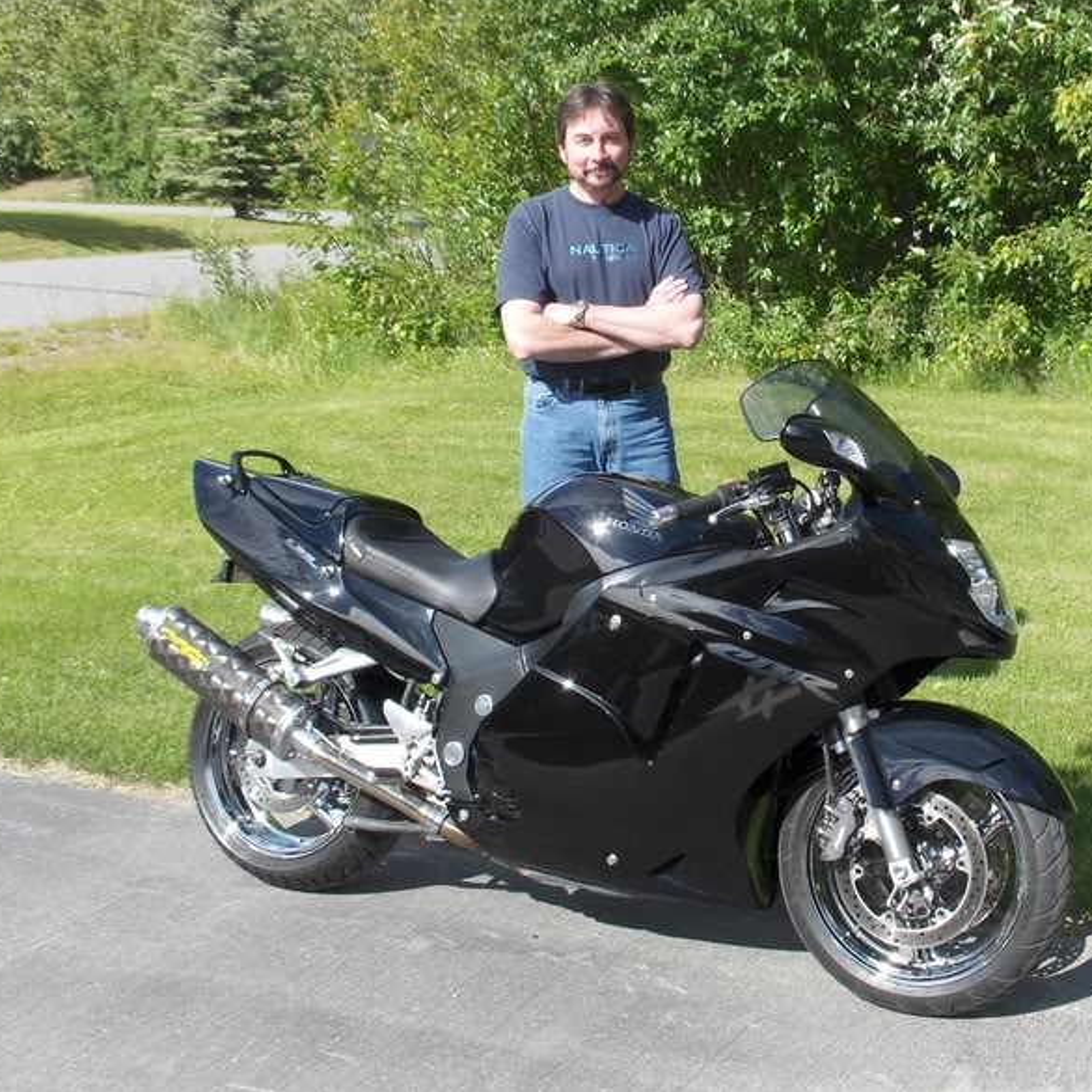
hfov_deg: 40.7
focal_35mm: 41
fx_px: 1463
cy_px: 540
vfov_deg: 40.9
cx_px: 658
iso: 50
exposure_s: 1/380
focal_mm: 7
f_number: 3.6
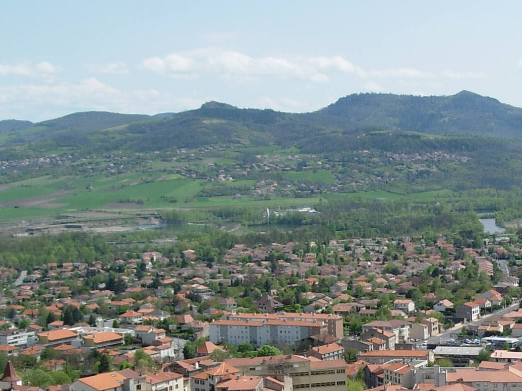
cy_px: 393
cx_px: 471
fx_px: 1357
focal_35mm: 90
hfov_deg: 21.3
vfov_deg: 16.1
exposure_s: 1/724
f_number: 4.9
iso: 79
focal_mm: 8.5
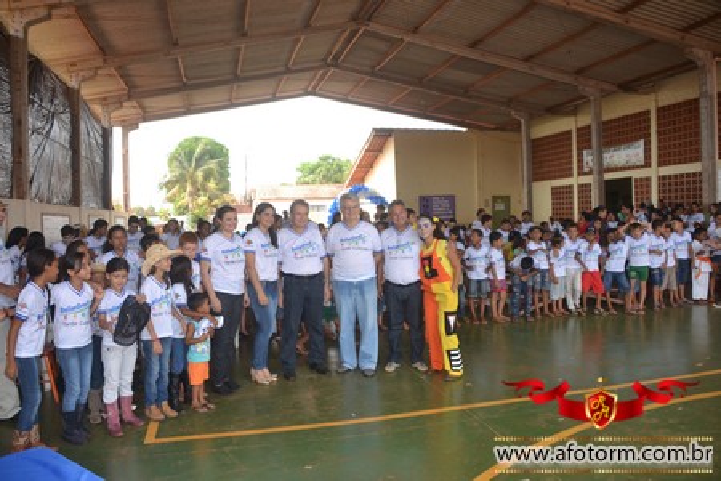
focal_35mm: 30
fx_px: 601
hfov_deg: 61.9
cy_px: 240
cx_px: 360
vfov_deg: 43.6
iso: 100
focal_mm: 20
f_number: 4
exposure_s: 1/160
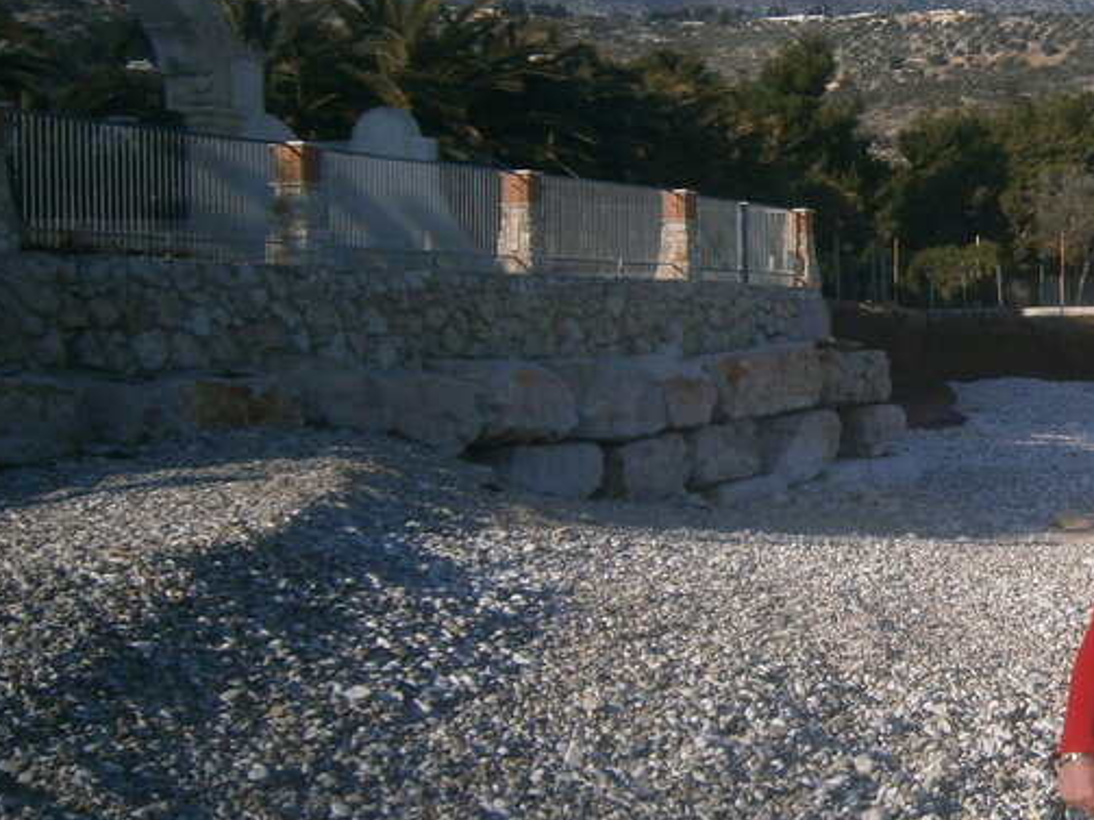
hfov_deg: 24.1
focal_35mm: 74
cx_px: 1292
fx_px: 2338
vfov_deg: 19.9
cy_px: 409
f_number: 2.9
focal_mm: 5.5
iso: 80
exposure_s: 1/2000
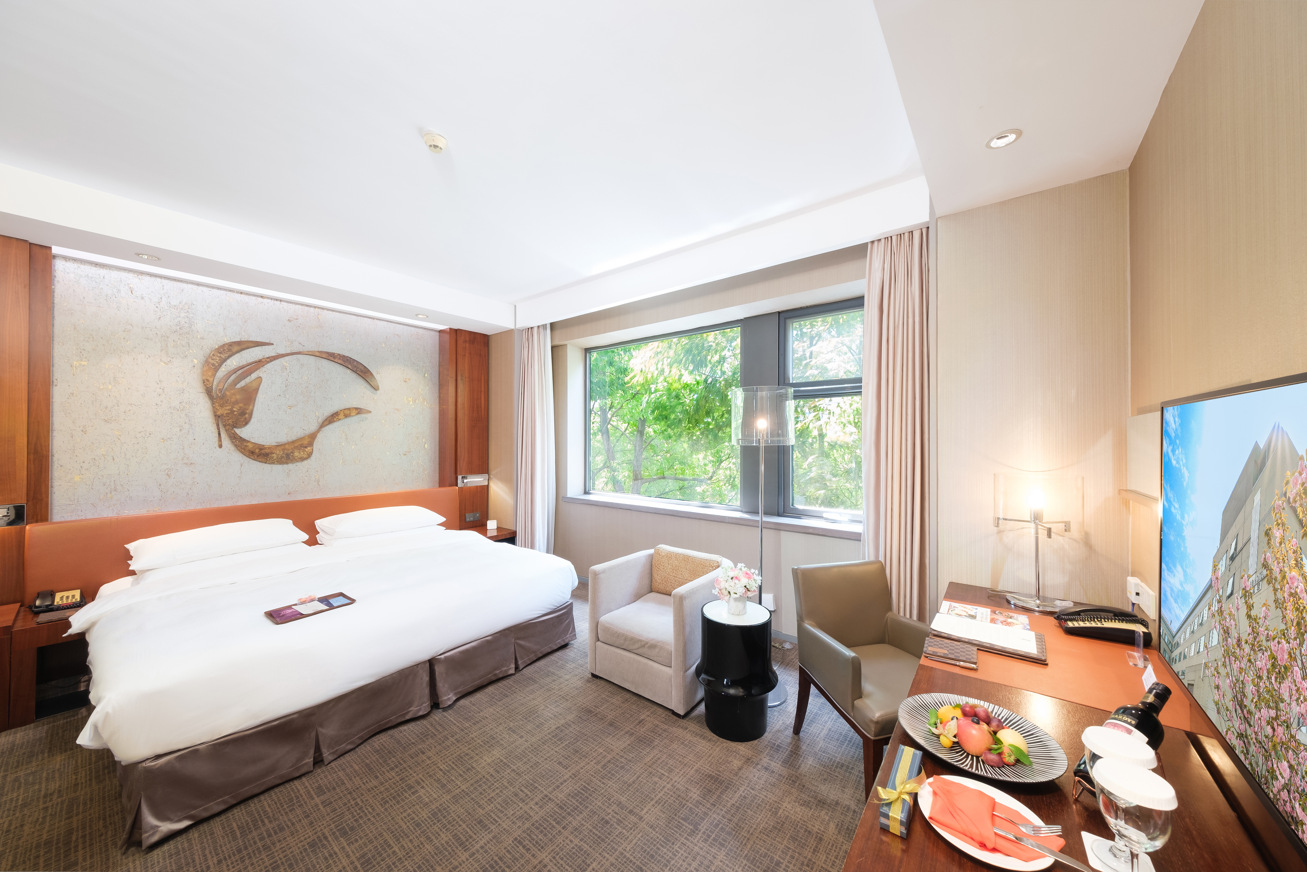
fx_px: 436
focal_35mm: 12
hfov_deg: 112.6
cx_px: 654
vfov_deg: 90.0
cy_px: 436
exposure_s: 1/2.5
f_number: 8
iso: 320
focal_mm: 8
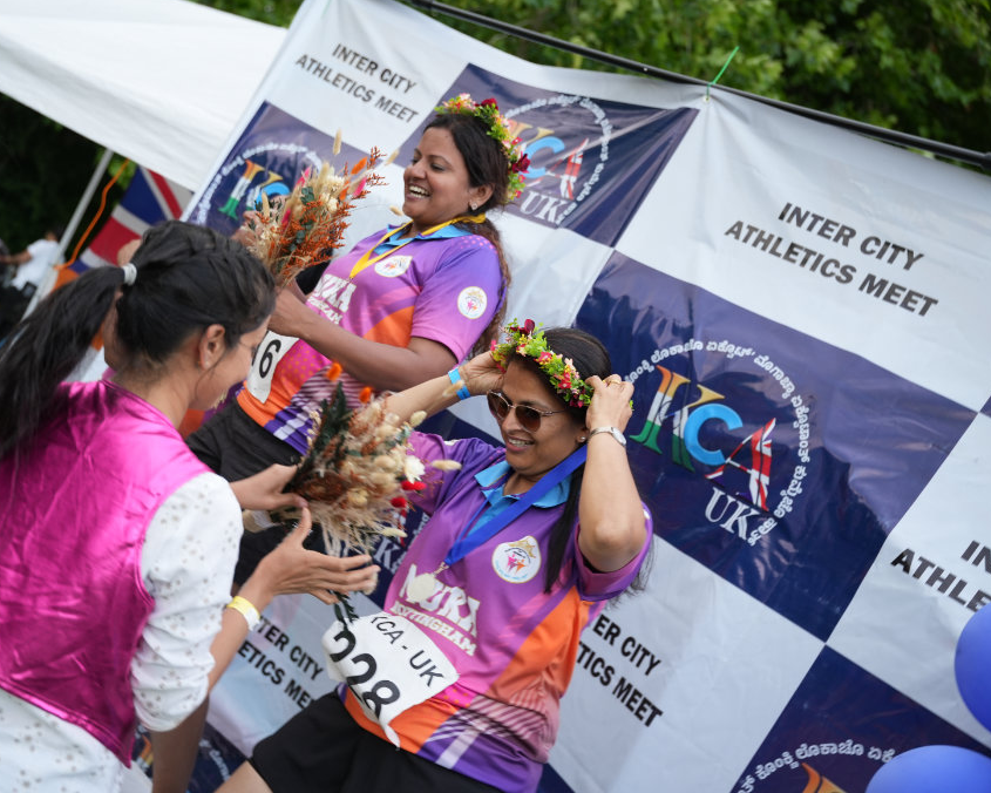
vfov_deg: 35.6
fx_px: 1235
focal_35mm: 42
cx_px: 403
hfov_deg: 43.5
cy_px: 395
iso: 250
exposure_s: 1/400
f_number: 2.8
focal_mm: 37.1
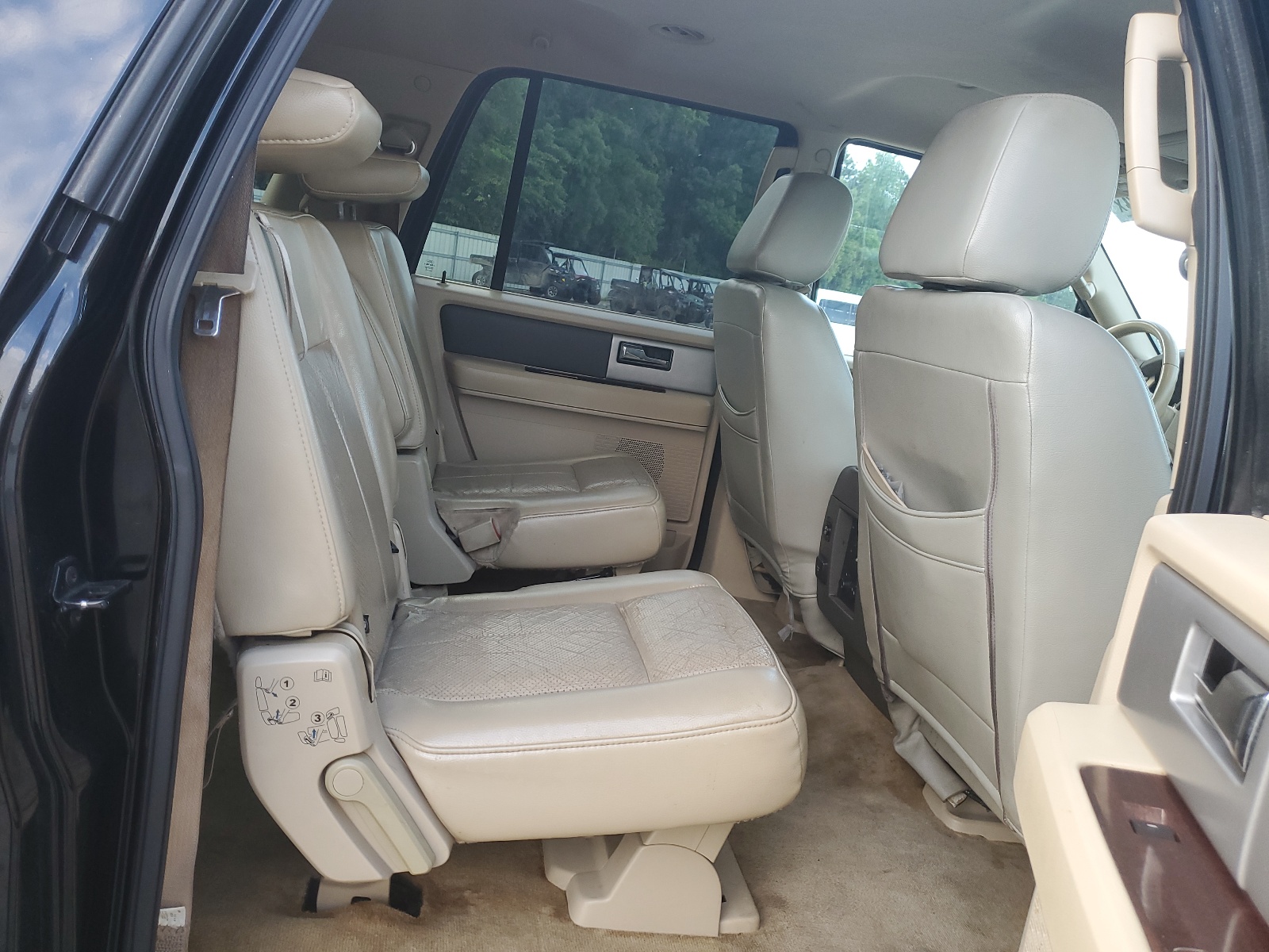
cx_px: 634
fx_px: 953
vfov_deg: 53.1
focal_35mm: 26
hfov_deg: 67.3
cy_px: 476
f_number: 1.5
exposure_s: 1/120
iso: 61
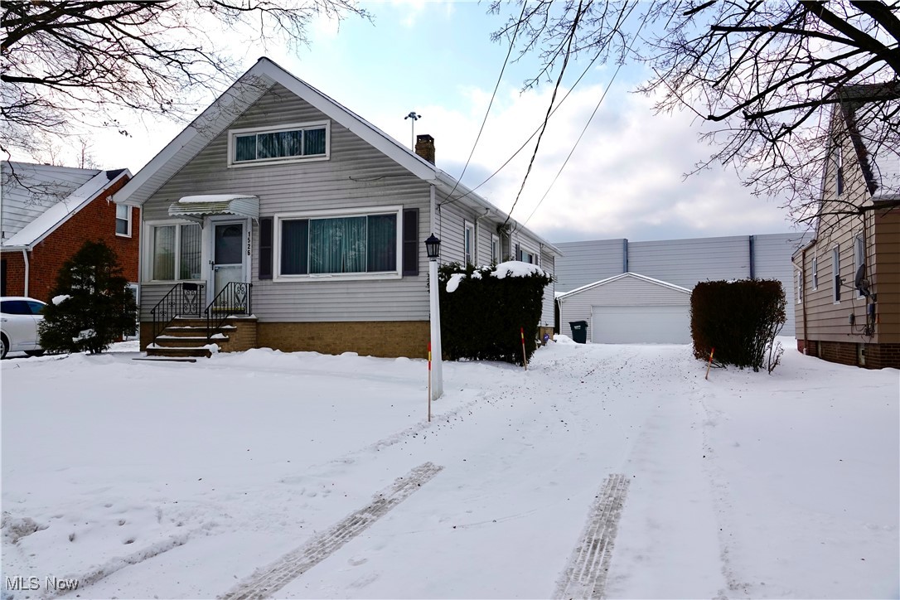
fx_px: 700
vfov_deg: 46.4
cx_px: 450
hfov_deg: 65.5
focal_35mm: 28
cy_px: 300
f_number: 4
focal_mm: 10.18
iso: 100
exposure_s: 1/1000
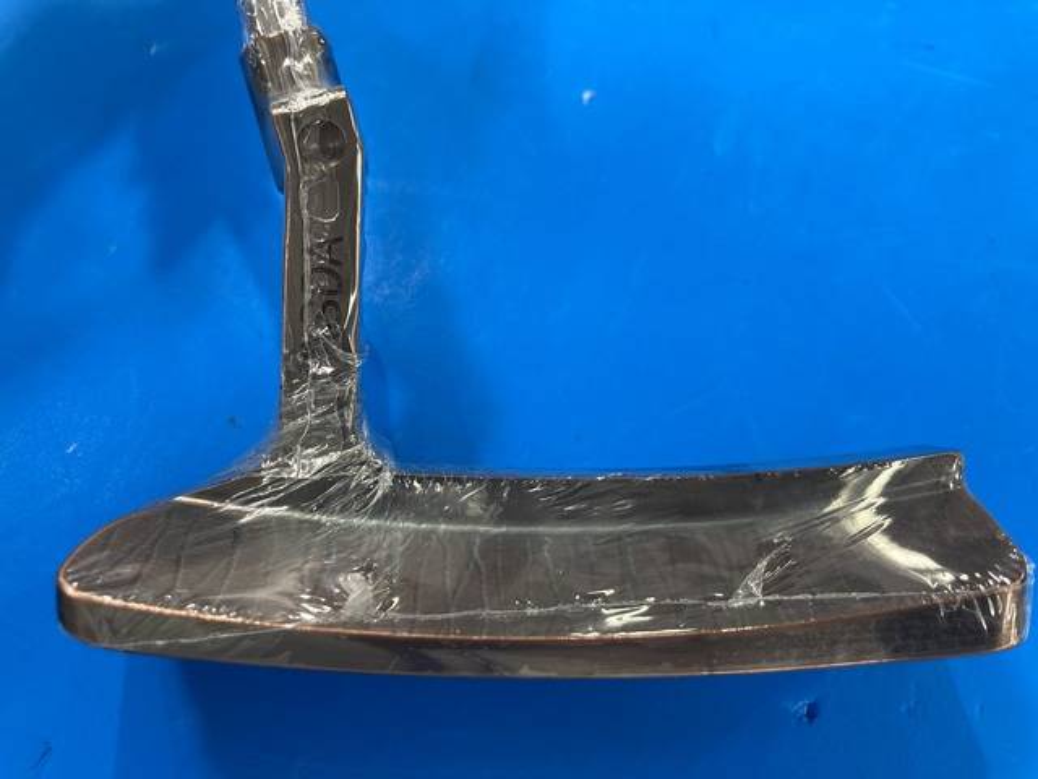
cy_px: 390
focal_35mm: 28
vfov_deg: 49.7
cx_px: 519
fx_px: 840
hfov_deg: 63.4
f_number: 1.8
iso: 80
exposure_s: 1/50
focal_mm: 3.99
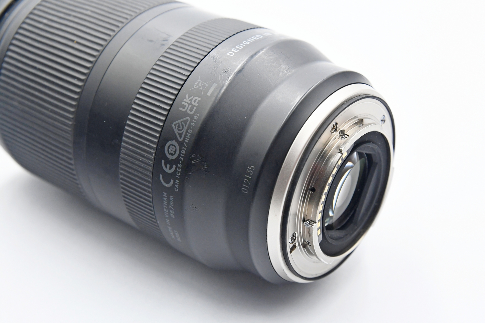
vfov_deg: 19.7
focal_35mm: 69
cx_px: 242
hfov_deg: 29.2
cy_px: 162
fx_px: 930
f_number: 7.1
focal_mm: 46
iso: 1600
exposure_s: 1/125
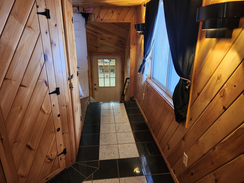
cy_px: 92
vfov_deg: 58.9
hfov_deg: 73.9
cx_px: 122
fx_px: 162
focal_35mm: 23
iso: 500
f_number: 1.8
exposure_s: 1/30
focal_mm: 5.54
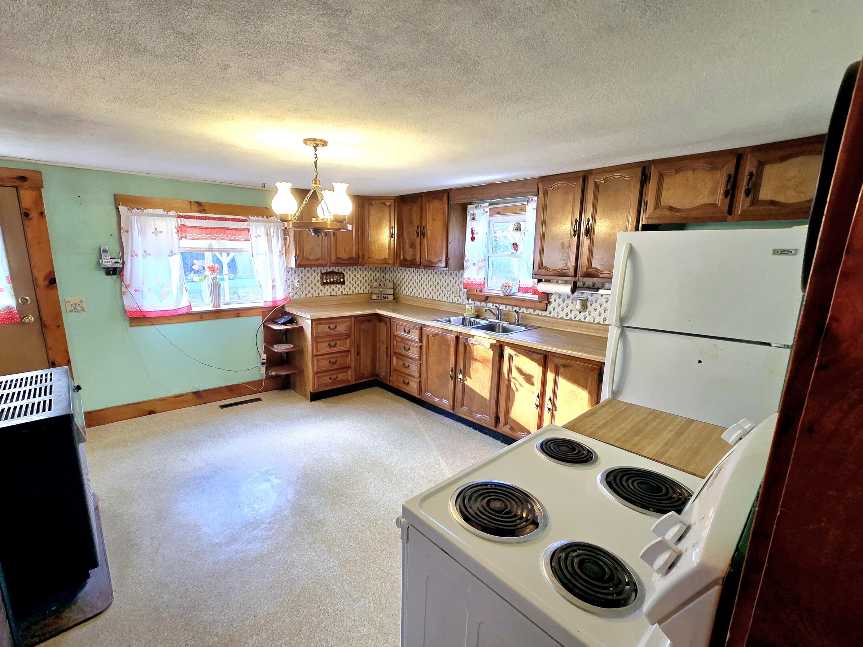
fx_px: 349
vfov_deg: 85.6
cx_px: 402
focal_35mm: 14
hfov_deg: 101.9
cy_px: 341
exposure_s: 1/60.2
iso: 125
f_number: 2.2
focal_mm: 2.2
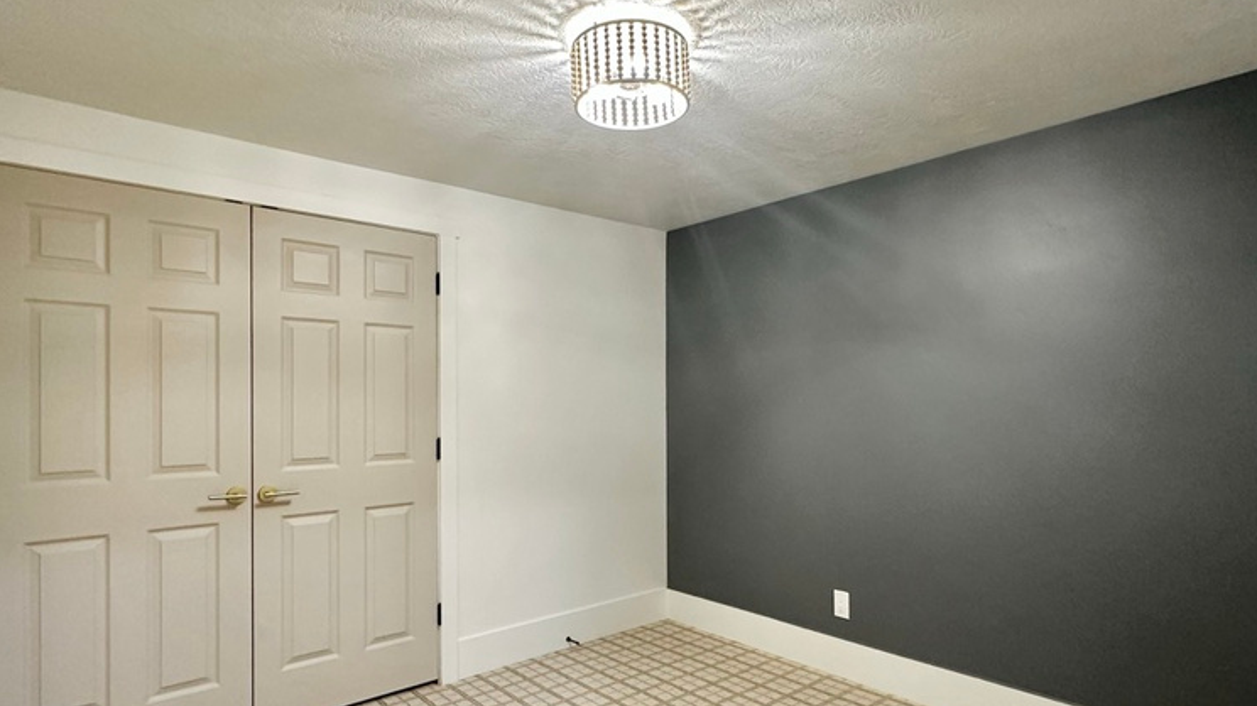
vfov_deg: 53.4
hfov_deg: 83.8
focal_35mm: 21
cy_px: 395
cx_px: 645
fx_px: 700
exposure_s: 1/60
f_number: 2.2
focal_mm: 2.22
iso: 400
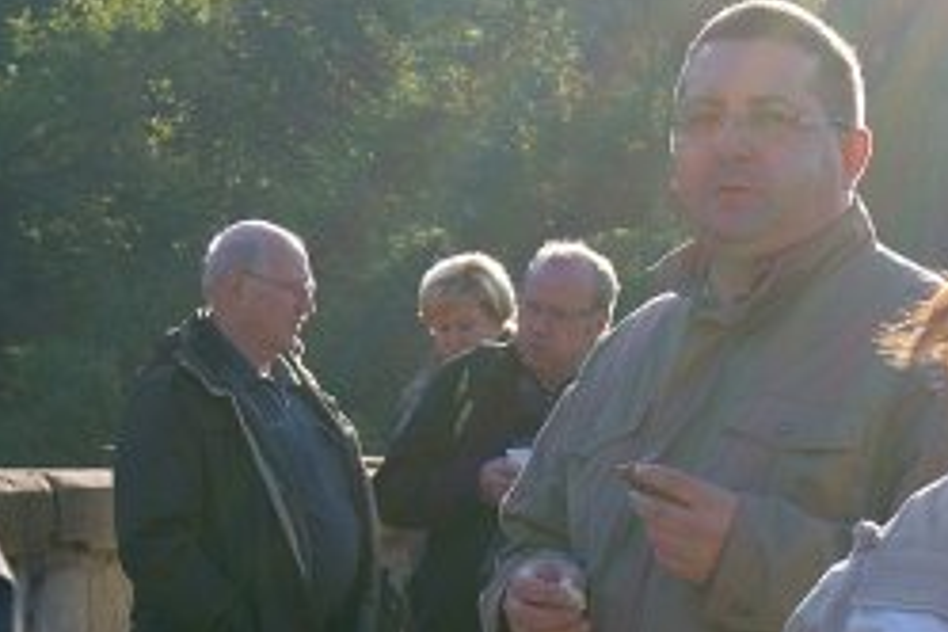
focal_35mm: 108
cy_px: 600
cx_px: 1146
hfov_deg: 18.0
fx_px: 2844
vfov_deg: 12.6
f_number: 7.1
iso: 100
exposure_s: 1/125
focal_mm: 28
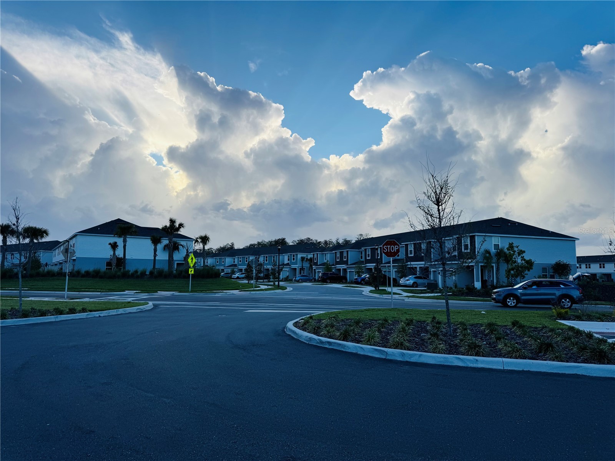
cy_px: 230
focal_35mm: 24
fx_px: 426
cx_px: 308
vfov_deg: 56.8
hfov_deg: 71.6
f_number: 1.78
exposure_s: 1/2331
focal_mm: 6.76
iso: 80
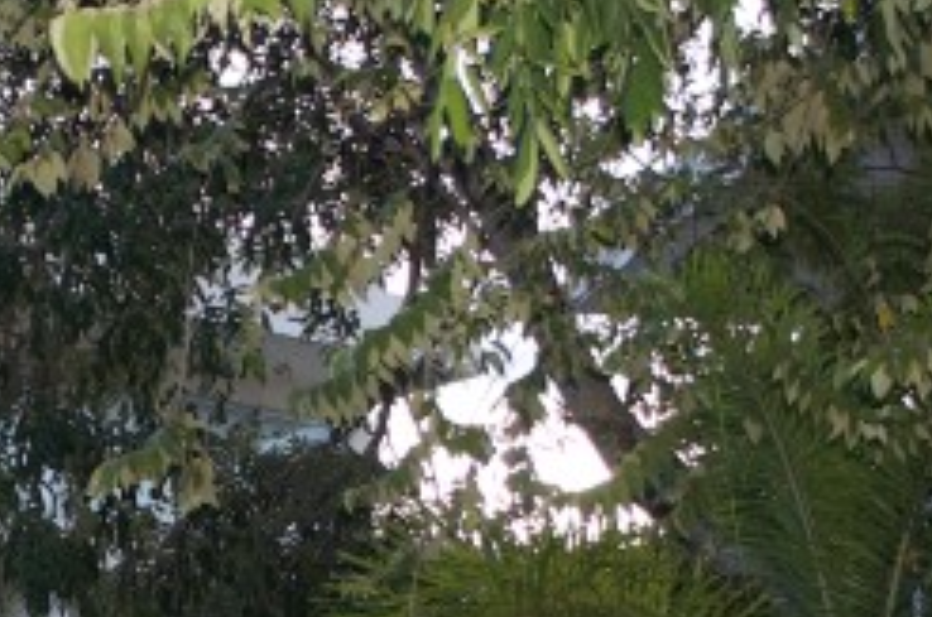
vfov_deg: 10.6
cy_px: 651
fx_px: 3281
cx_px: -83
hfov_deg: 15.7
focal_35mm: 127
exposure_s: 1/160
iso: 400
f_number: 3.5
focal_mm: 18
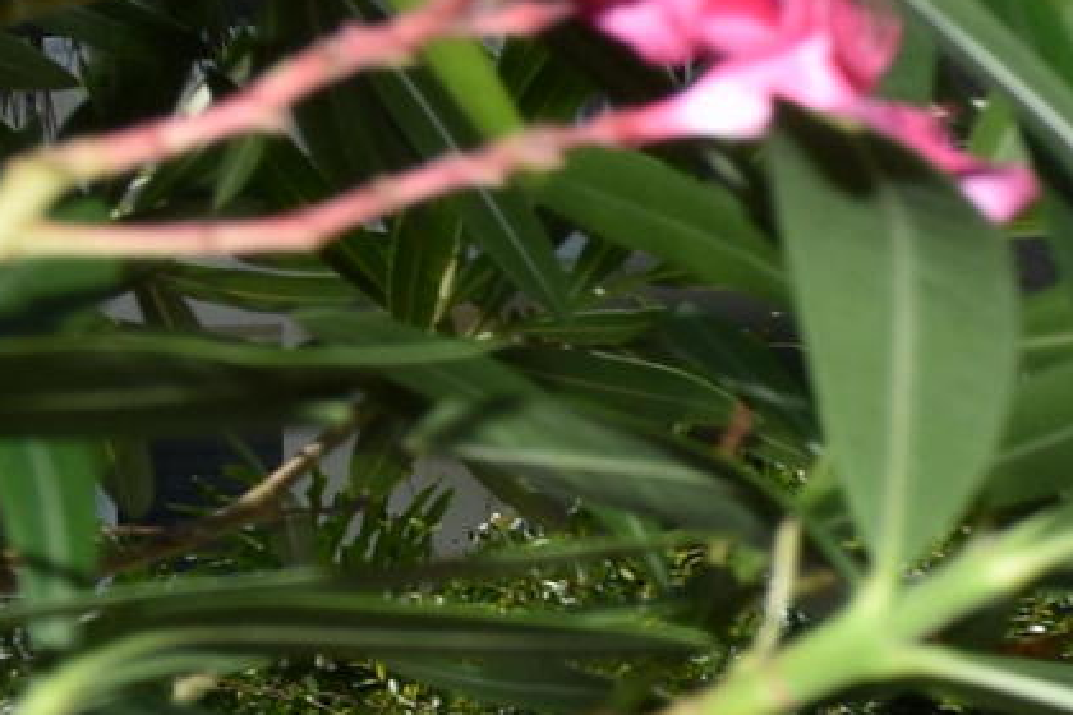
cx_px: 3661
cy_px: 1742
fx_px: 7659
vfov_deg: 5.2
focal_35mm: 257
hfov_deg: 6.9
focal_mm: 24
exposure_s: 1/200
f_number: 10
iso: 100
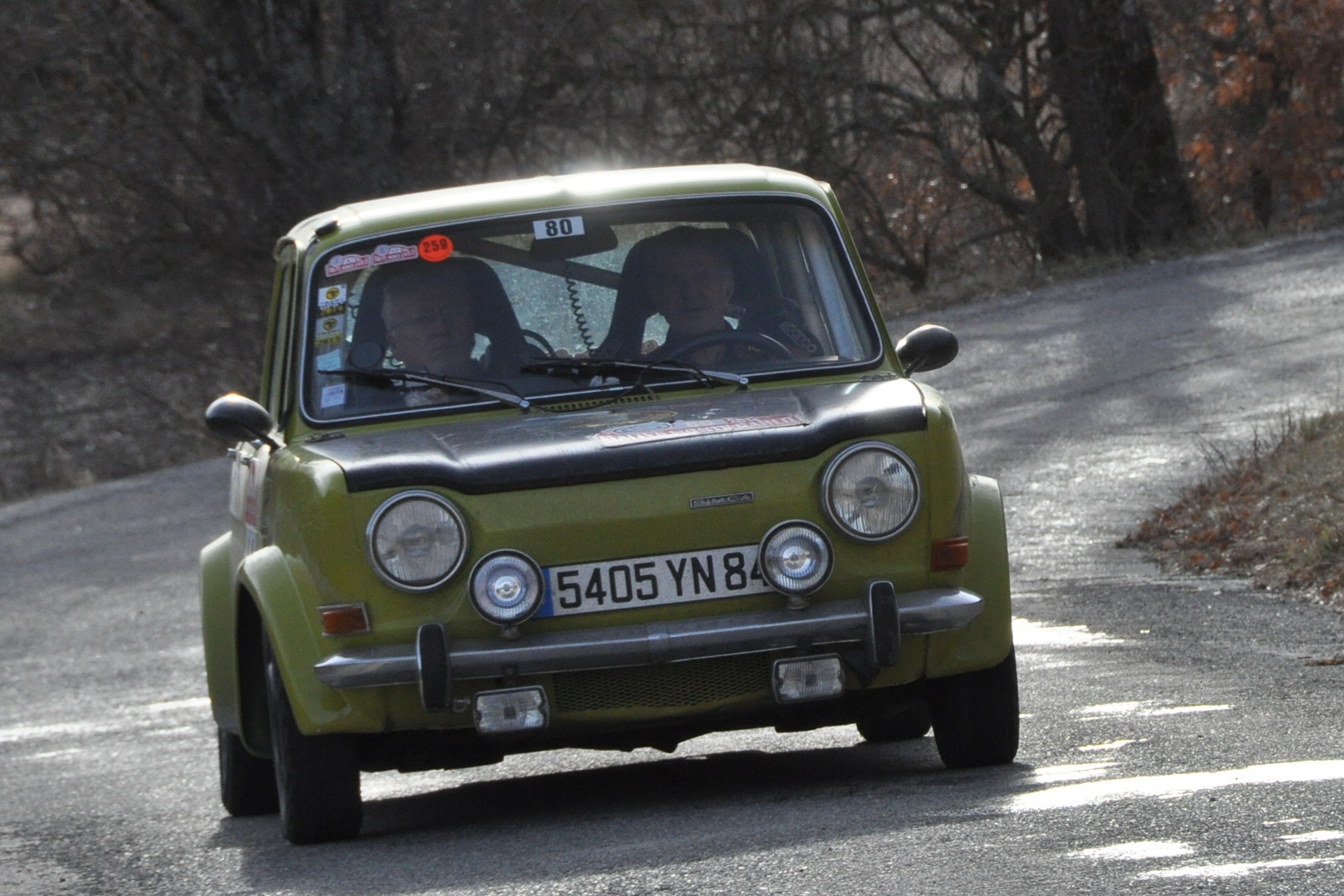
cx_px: 672
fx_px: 11199
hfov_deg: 6.9
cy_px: 448
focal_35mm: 300
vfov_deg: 4.6
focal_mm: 200
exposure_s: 1/1000
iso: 800
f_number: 13
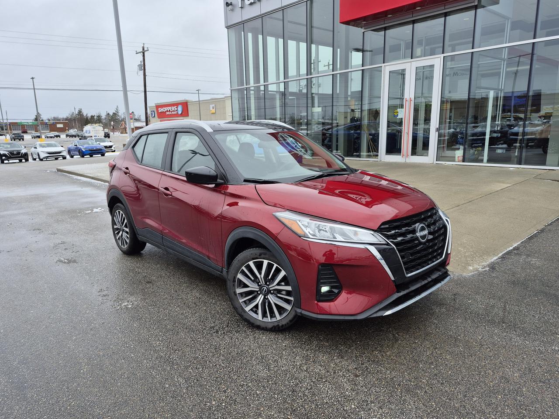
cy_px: 210
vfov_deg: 58.9
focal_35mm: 23
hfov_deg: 73.9
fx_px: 371
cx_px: 280
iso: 25
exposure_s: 1/491
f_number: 1.8
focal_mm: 5.4
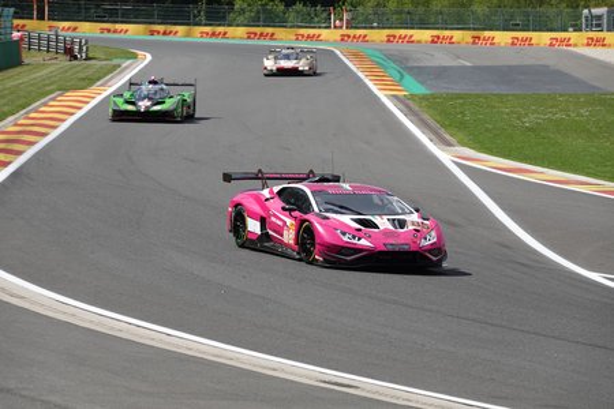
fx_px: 3411
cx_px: 307
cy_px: 204
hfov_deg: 10.3
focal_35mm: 200
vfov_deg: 6.9
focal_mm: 73.24
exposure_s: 1/800
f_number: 4.5
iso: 100
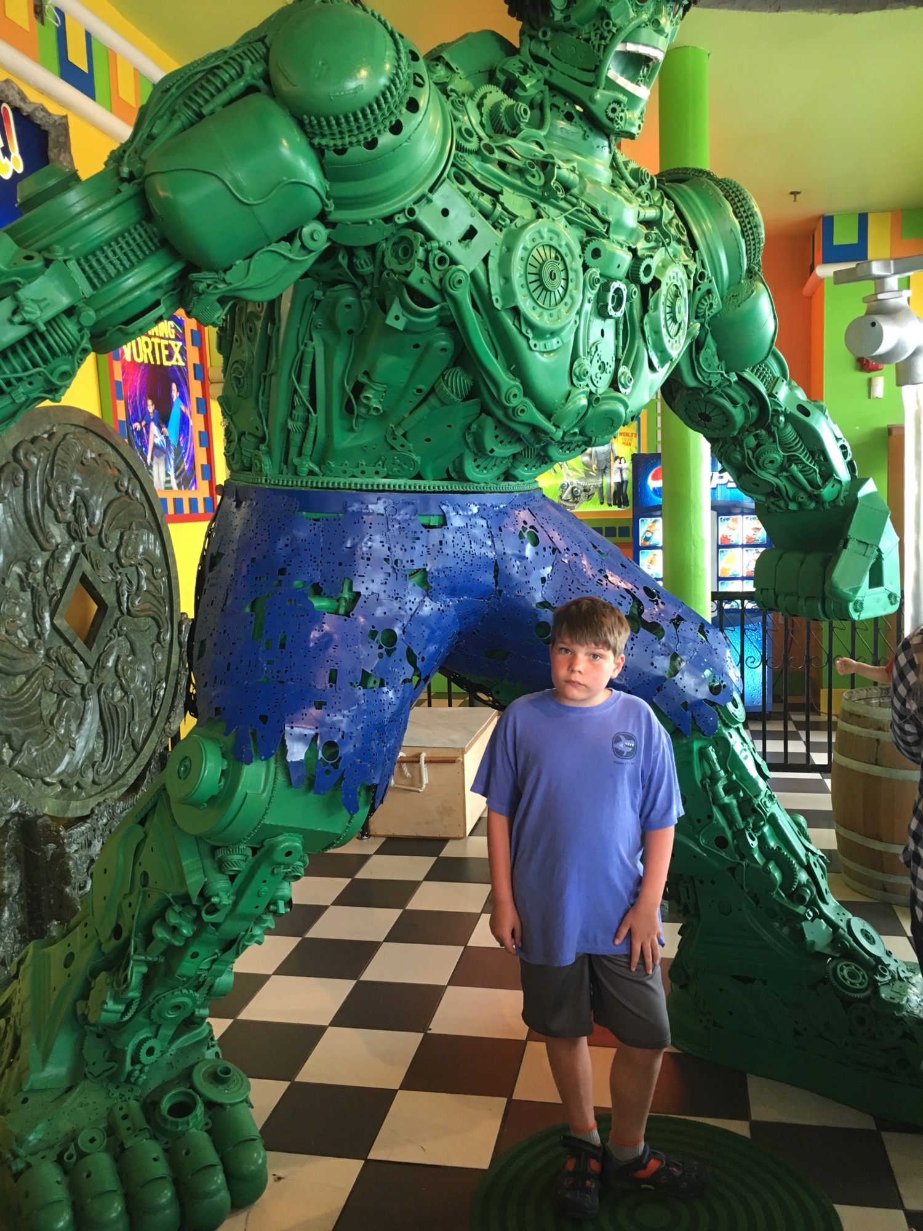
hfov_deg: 48.2
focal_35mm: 29
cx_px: 462
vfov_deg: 61.7
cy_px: 616
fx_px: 1031
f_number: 2.2
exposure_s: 1/30
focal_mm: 4.15
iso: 100
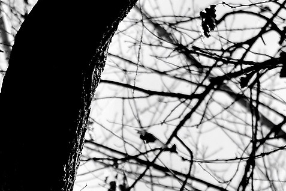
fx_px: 2995
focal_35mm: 377
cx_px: -19
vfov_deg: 3.6
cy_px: 339
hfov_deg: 5.5
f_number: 2.8
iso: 100
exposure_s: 1/1250
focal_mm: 50
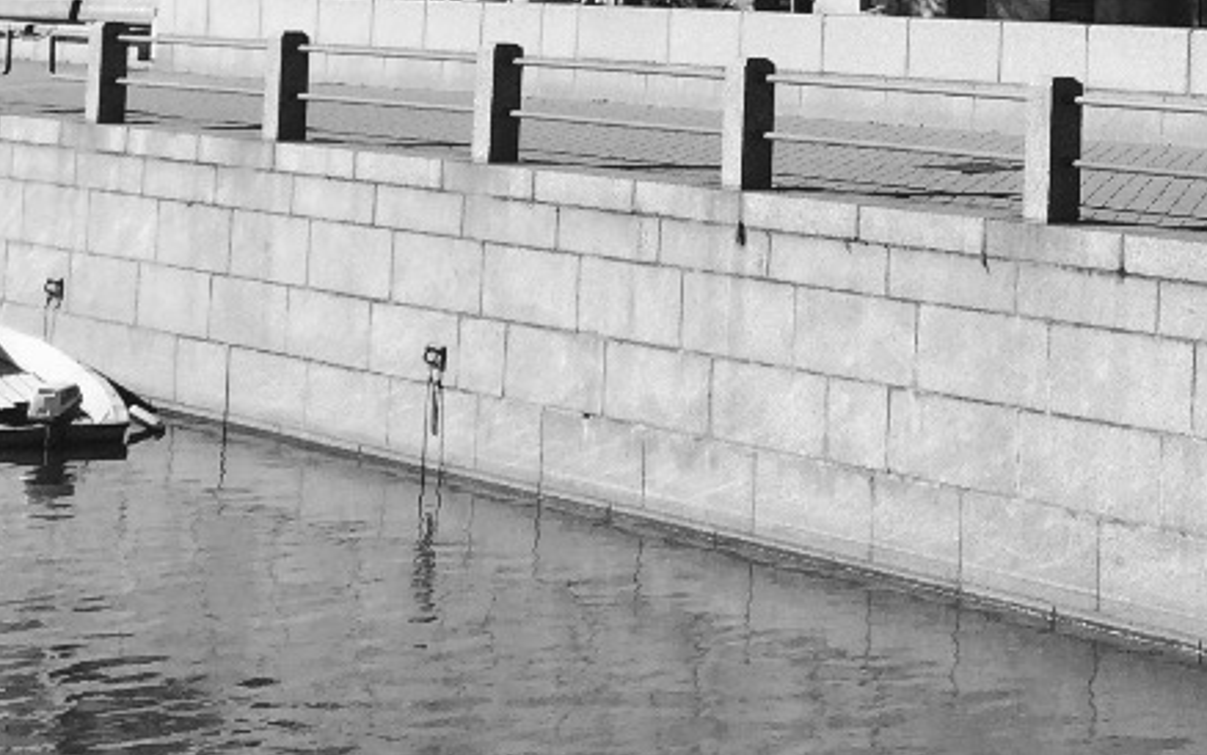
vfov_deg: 12.5
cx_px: 1488
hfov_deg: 19.3
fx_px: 3323
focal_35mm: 101
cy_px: -303
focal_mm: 4.15
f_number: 2.2
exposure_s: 1/2053
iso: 32
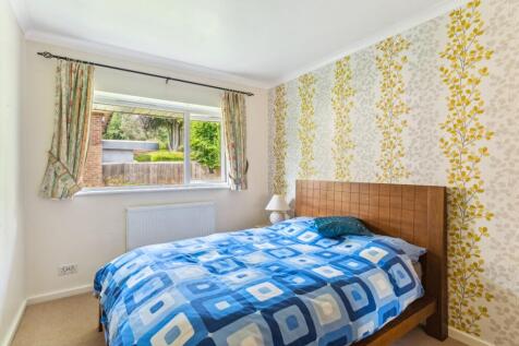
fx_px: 259
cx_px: 260
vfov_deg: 67.3
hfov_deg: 90.0
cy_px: 173
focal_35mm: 18
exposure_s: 1/125
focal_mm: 18
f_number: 6.3
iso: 800
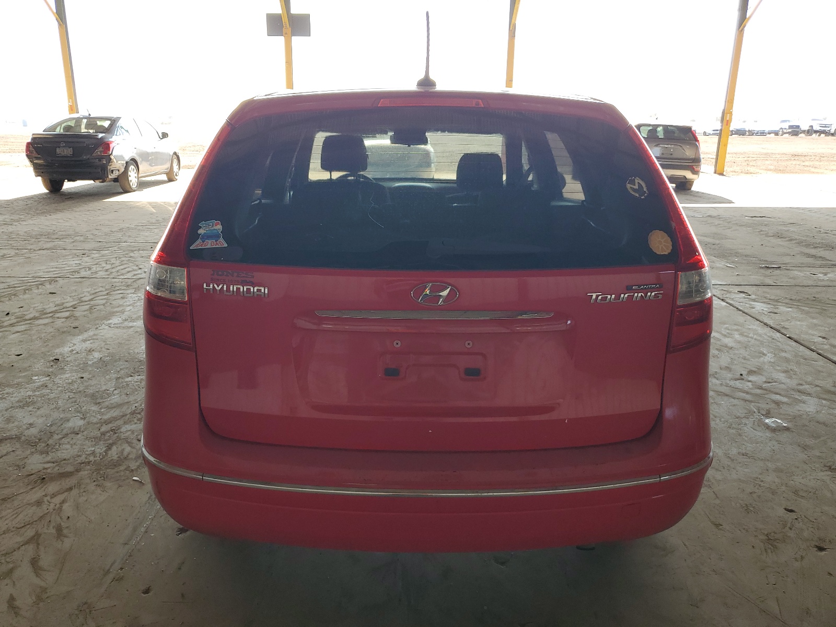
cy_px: 314
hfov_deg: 67.3
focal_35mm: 26
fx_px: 628
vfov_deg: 53.1
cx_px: 418
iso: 50
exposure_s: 1/278
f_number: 1.5
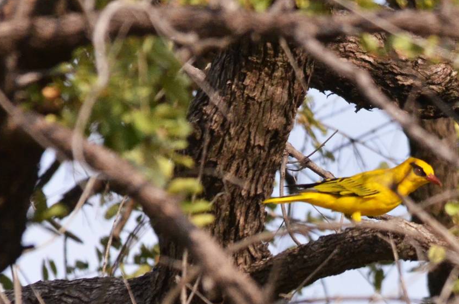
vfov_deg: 1.0
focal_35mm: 1428
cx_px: 282
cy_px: 272
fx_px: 18176
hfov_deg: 1.4
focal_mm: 500
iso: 2500
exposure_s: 1/1600
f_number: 10
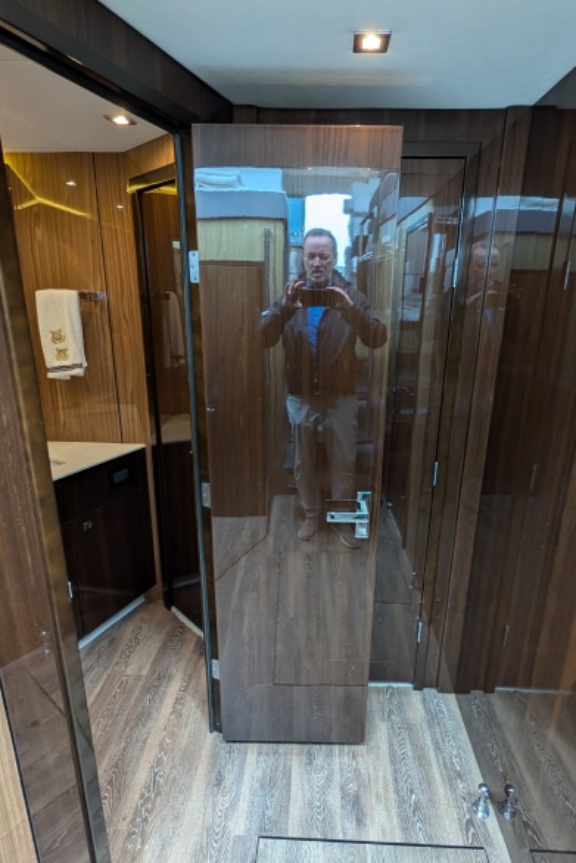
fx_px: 408
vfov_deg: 93.3
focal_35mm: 17
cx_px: 307
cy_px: 427
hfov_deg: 70.4
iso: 123
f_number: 1.7
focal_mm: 2.02
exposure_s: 1/62.6
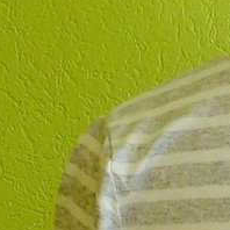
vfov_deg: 10.9
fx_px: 1120
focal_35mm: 149
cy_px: 426
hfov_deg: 11.0
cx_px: 401
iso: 125
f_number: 3.3
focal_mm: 4.3
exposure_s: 1/60
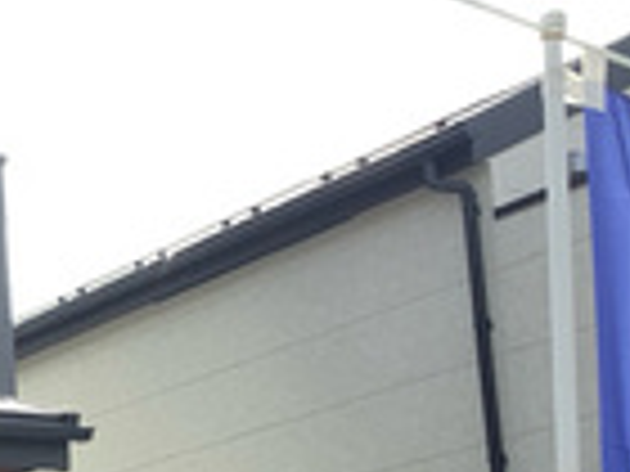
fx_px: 1929
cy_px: 485
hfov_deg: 17.1
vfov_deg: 13.7
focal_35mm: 106
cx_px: -266
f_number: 2.4
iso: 25
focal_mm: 3.3
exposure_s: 1/604
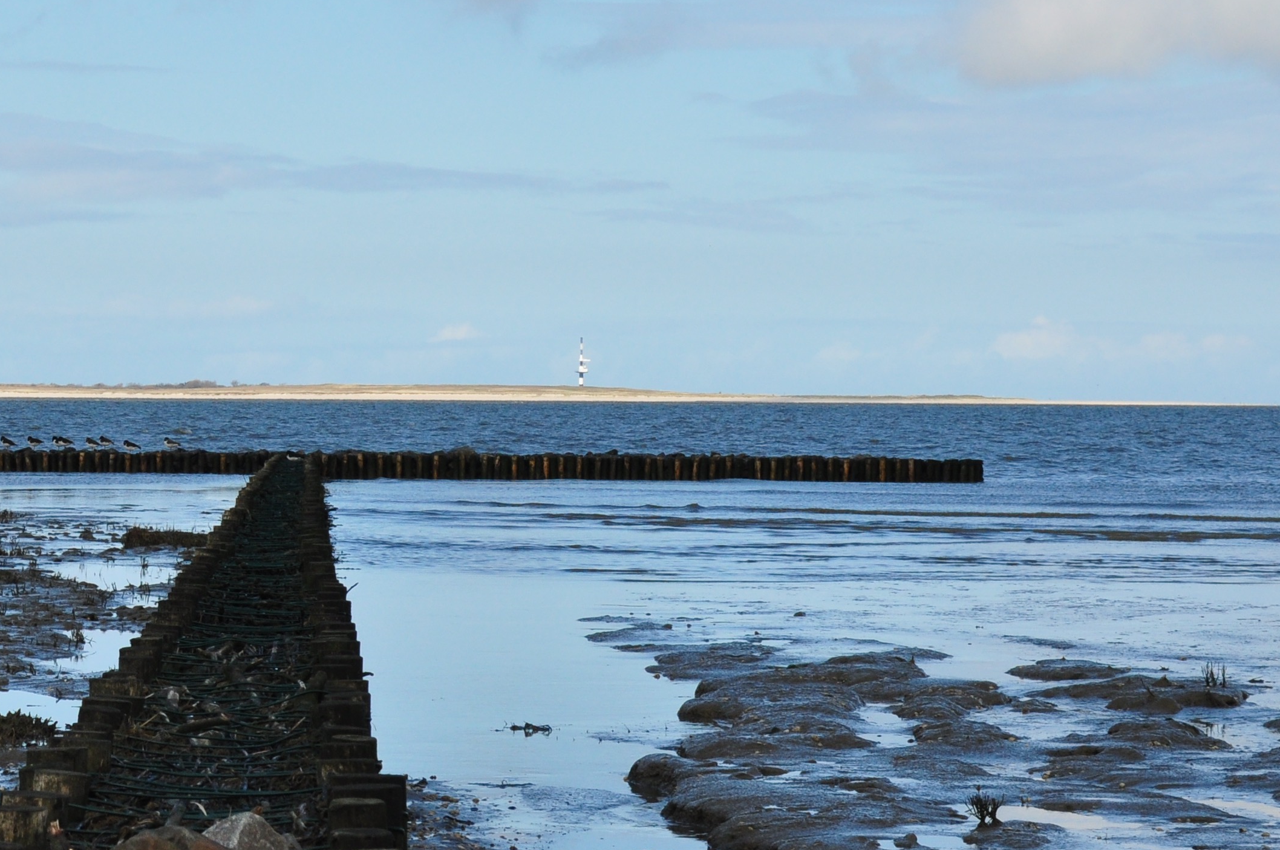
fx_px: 5397
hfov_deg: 13.4
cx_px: 31
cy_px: 382
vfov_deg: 9.0
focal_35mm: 152
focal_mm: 50
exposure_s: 1/400
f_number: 11
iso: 400
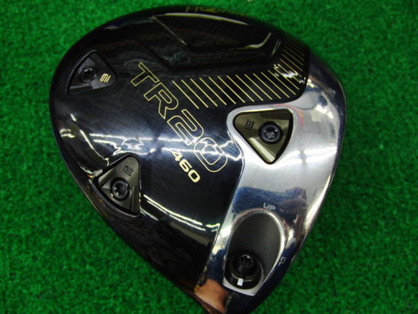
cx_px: 209
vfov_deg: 38.7
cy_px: 157
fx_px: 447
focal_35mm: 37
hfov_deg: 50.1
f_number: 3.6
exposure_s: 1/60
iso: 400
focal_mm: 6.42
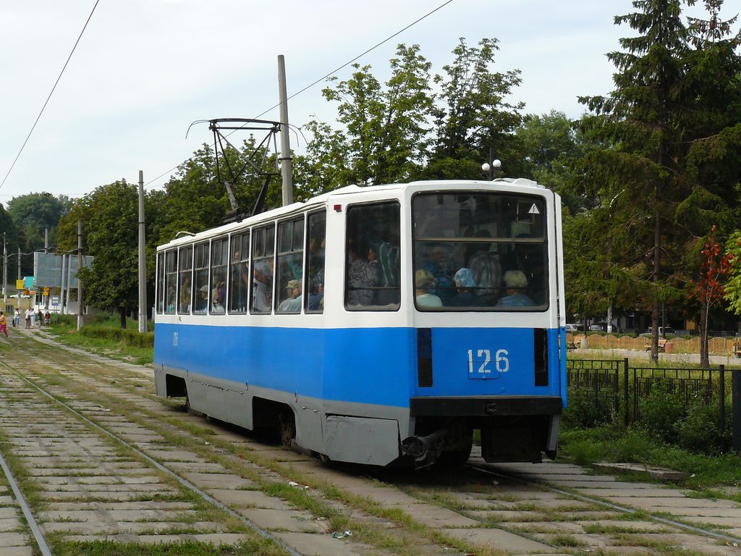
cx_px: 370
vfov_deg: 21.0
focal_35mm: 70
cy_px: 278
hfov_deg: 27.8
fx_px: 1498
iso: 200
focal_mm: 11.6
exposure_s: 1/640
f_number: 5
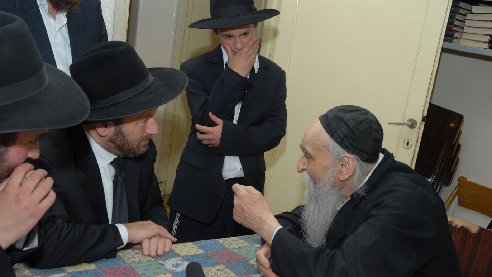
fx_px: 607
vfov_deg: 25.7
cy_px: 156
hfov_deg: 44.1
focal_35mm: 47
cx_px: 246
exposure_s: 1/50
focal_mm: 29
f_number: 5
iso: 400
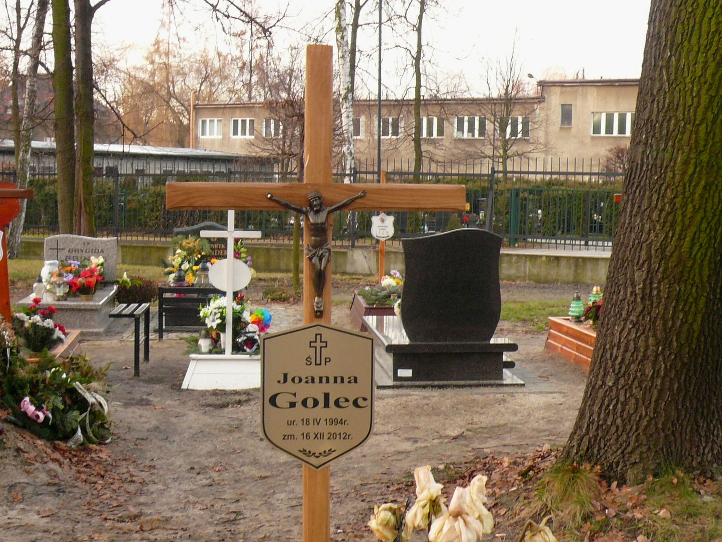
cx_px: 361
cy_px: 271
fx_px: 1231
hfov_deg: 32.7
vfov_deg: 24.8
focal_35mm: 59
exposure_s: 1/20
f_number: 3.2
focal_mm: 6.4
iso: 100
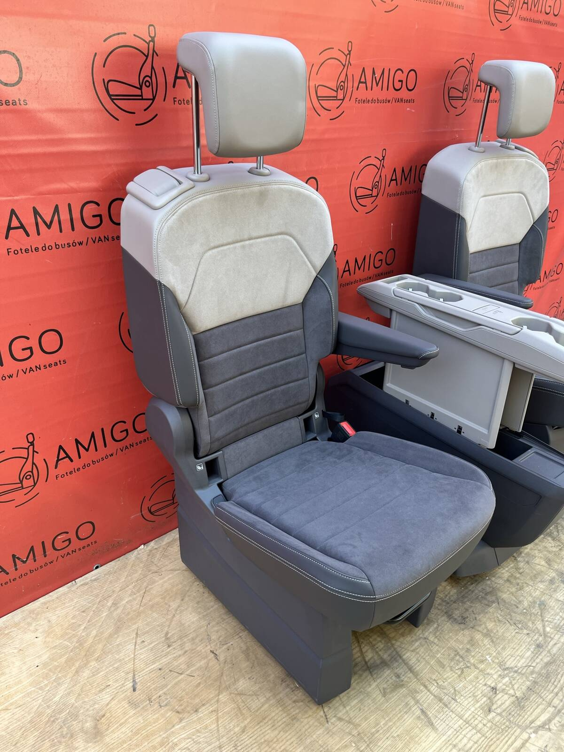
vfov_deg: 67.3
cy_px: 376
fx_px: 565
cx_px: 282
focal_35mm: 26
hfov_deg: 53.1
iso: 50
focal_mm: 5.1
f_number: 1.6
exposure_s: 1/122
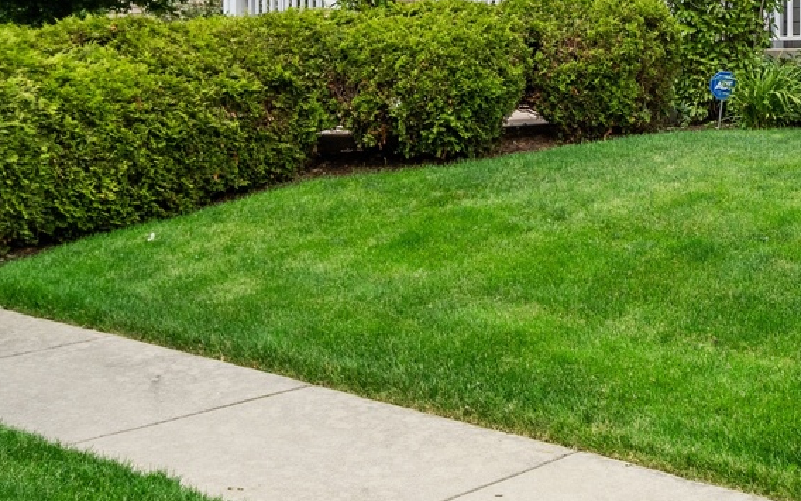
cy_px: -89
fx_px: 1332
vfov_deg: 20.1
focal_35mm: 61
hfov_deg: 31.3
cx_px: 777
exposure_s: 1/400
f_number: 9
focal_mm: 14
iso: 200
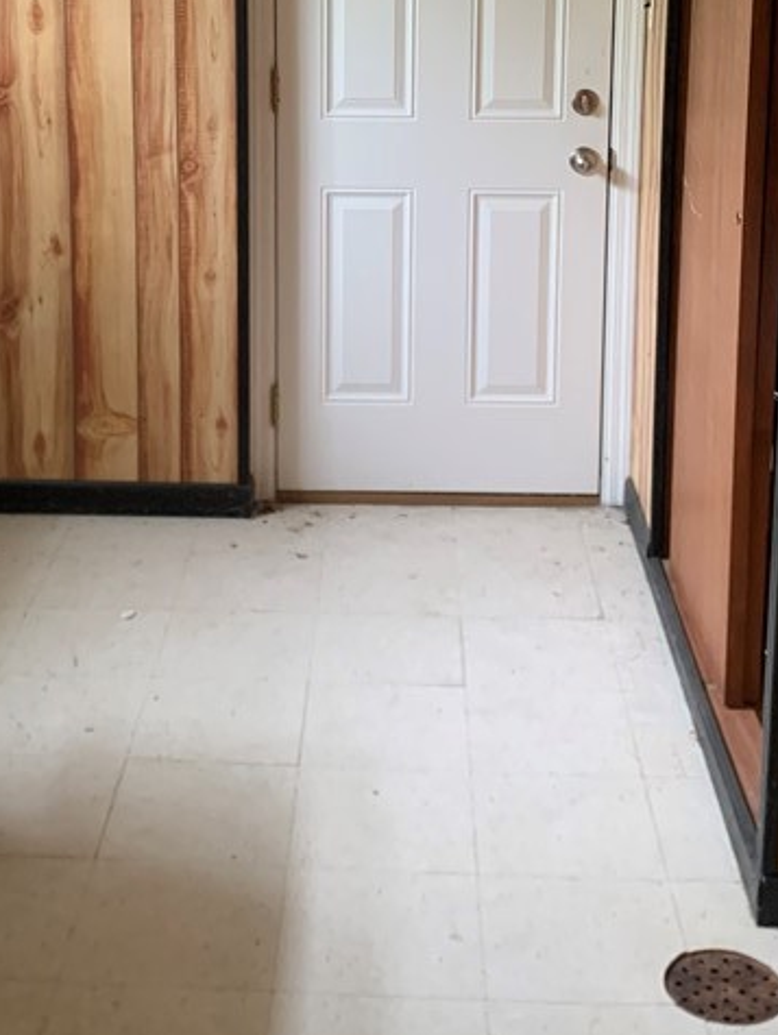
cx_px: 408
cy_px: 196
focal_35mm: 56
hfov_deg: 26.1
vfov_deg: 33.3
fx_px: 1676
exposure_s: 1/60
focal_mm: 4.25
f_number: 1.8
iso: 320
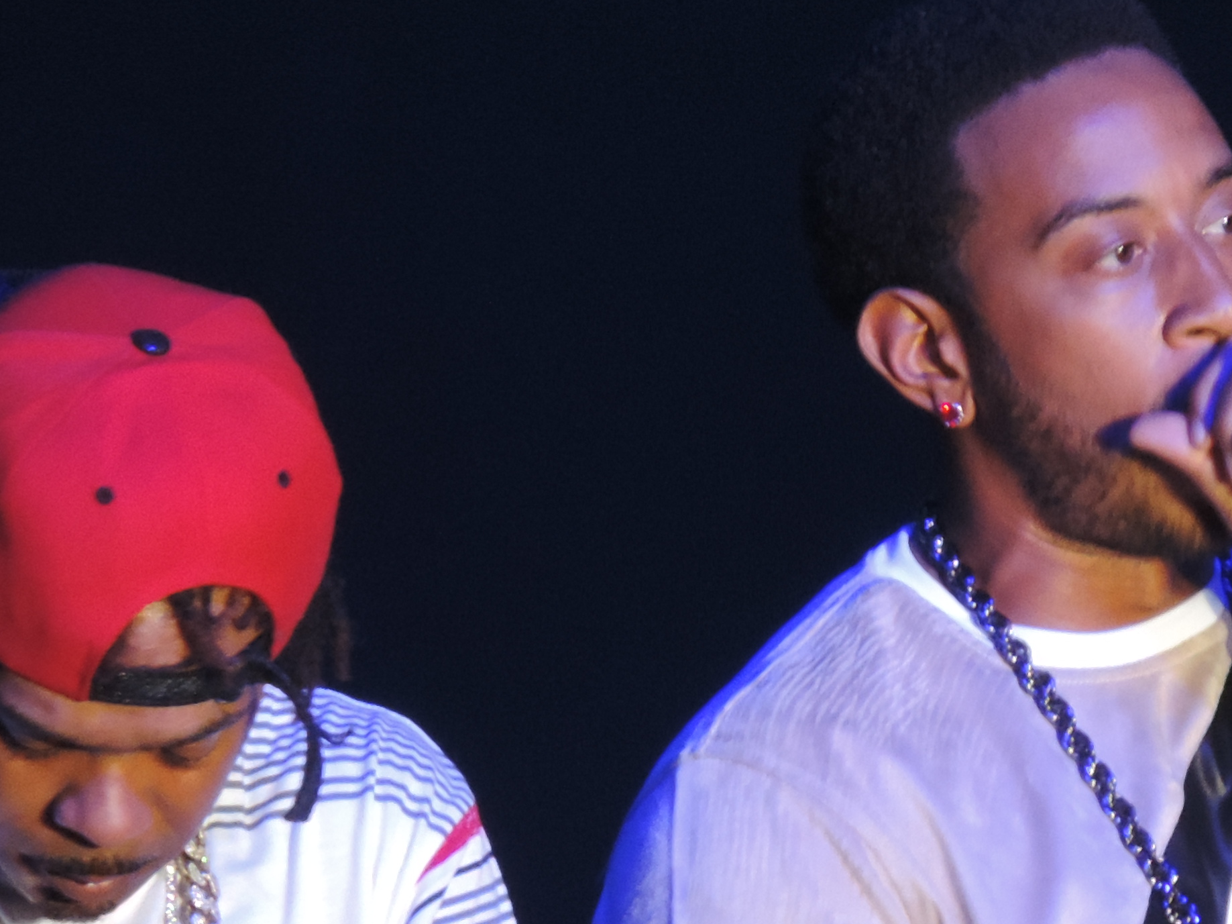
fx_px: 66399
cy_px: 1177
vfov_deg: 0.8
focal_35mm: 1866
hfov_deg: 1.1
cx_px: 783
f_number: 5
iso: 280
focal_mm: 124.8
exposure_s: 1/30
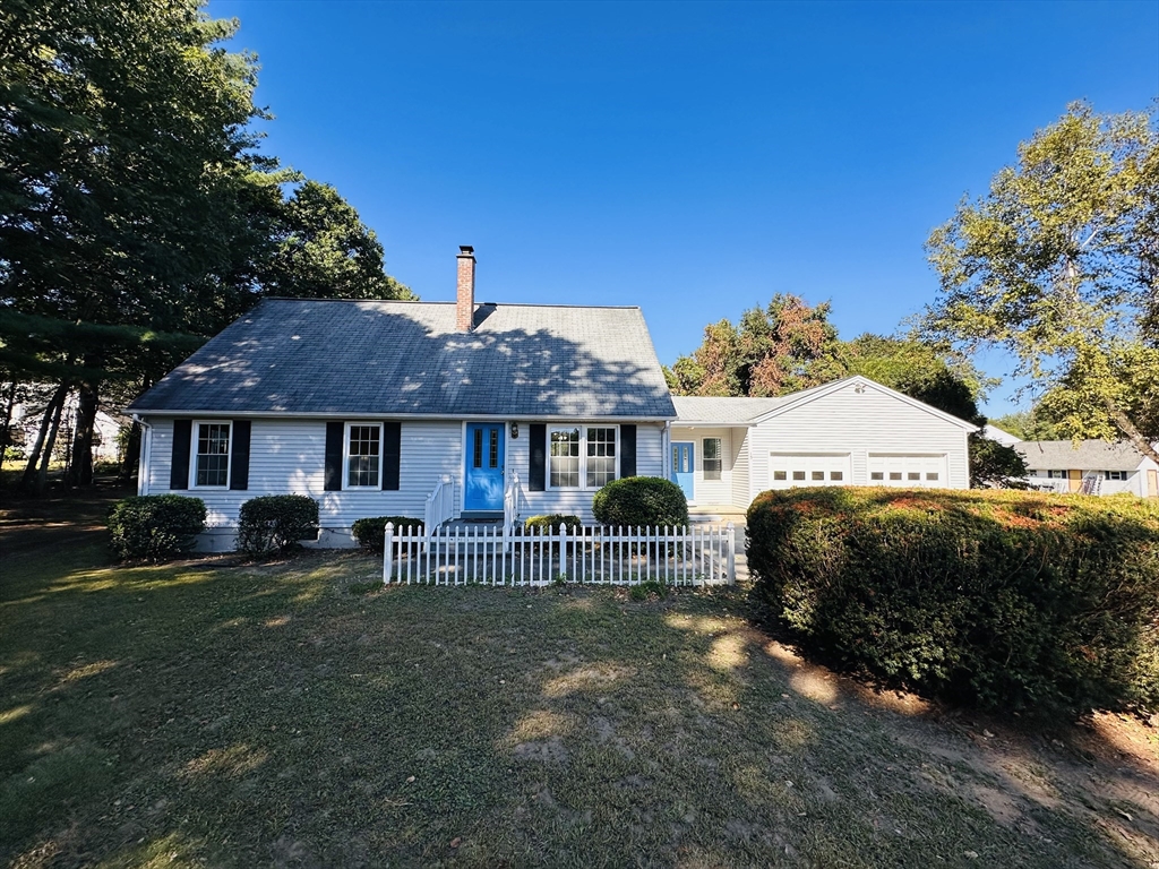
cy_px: 434
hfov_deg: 102.1
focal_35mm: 14
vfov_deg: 85.7
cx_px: 580
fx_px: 469
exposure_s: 1/1052
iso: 50
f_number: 2.2
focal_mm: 2.22
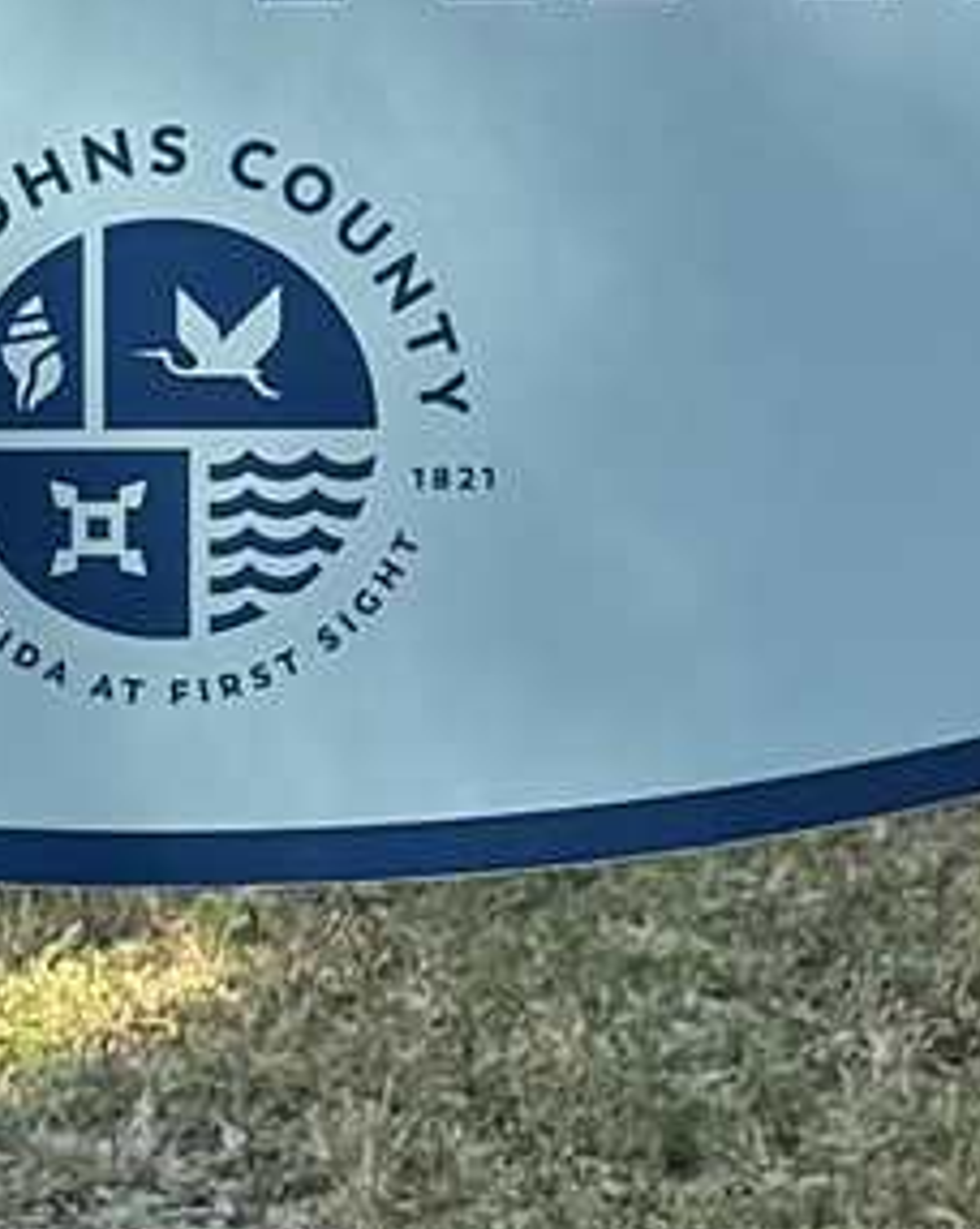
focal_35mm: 189
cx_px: 43
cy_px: 606
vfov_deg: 10.2
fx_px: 6867
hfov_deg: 8.1
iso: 80
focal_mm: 6.76
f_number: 1.78
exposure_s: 1/419
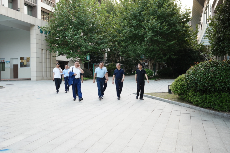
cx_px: 115
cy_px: 76
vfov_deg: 36.9
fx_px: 230
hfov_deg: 53.1
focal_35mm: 36
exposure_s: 1/200
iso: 160
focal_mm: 24
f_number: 2.8
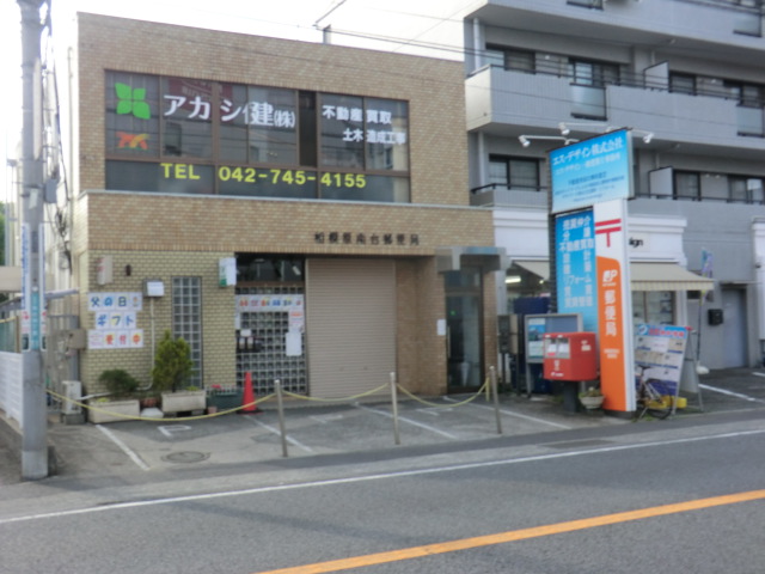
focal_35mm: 40
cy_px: 287
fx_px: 884
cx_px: 382
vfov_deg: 36.0
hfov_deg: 46.8
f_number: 3.8
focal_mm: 7.1
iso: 80
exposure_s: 1/200
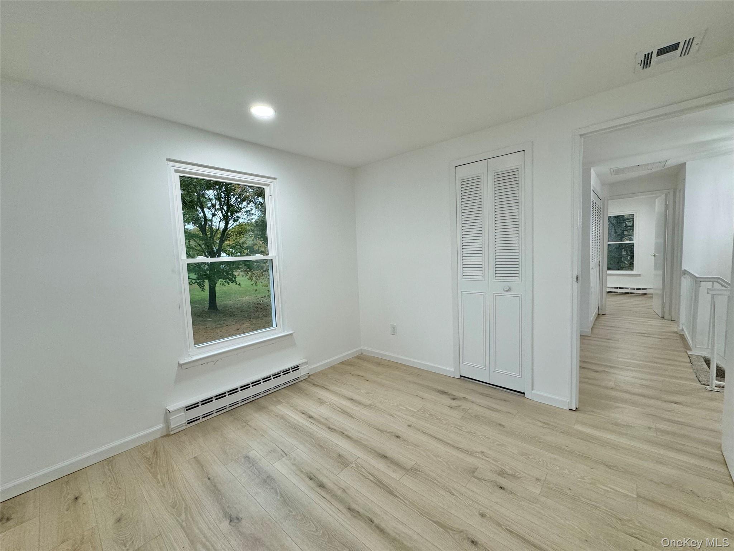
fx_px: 297
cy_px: 276
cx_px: 367
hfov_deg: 102.1
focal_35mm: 14
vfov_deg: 85.7
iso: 160
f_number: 2.2
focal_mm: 2.22
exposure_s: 1/120
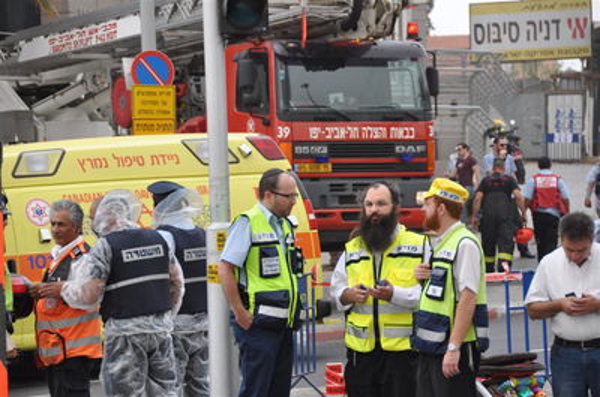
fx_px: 2994
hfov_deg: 11.4
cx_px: 300
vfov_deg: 7.6
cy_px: 198
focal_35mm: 180
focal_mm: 120
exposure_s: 1/160
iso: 200
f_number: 6.3
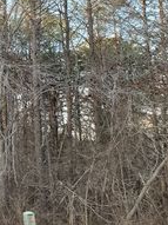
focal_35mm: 68
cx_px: -109
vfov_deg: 28.3
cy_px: 70
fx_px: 441
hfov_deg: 18.3
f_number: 2.4
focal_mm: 4.3
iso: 50
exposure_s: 1/158
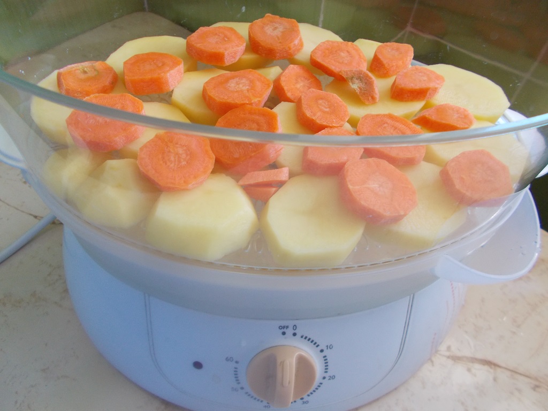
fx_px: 412
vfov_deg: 53.1
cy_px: 206
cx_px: 274
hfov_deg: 67.3
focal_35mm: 26
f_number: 3.2
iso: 200
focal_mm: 4.6
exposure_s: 1/25
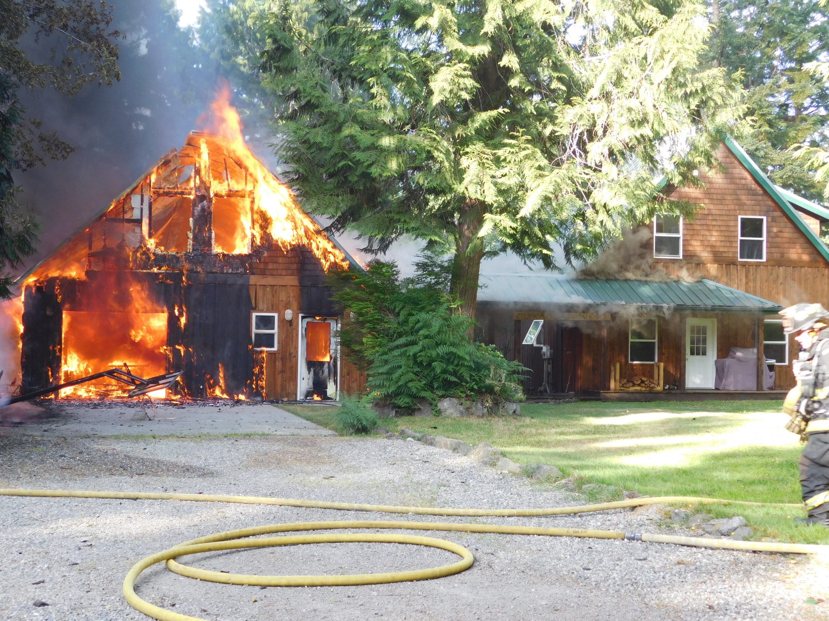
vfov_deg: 28.6
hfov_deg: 37.5
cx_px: 414
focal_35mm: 51
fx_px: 1221
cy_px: 310
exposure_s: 1/60
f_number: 3.8
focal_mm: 9
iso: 125
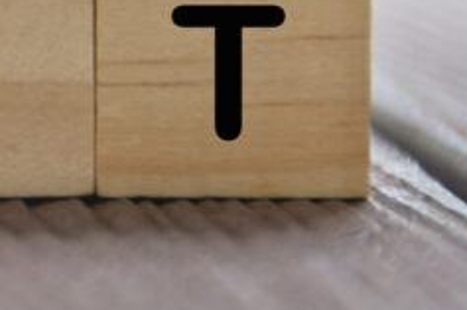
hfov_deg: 2.4
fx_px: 11330
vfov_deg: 1.6
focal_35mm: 875
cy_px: 30
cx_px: -489
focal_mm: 135
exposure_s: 1/20
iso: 200
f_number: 8
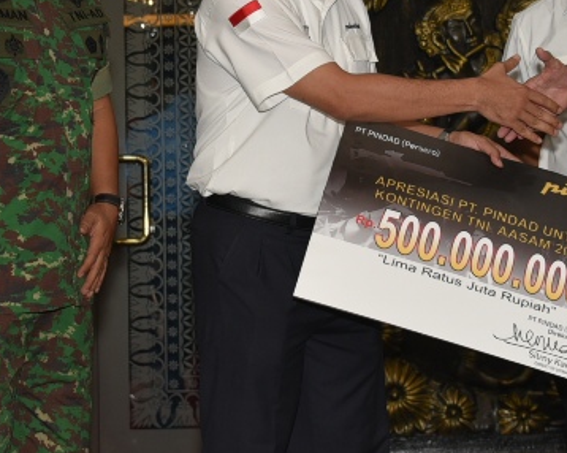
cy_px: 46
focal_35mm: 129
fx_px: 2164
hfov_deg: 14.9
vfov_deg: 11.9
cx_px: 284
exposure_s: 1/60
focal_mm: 48
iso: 400
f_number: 5.6
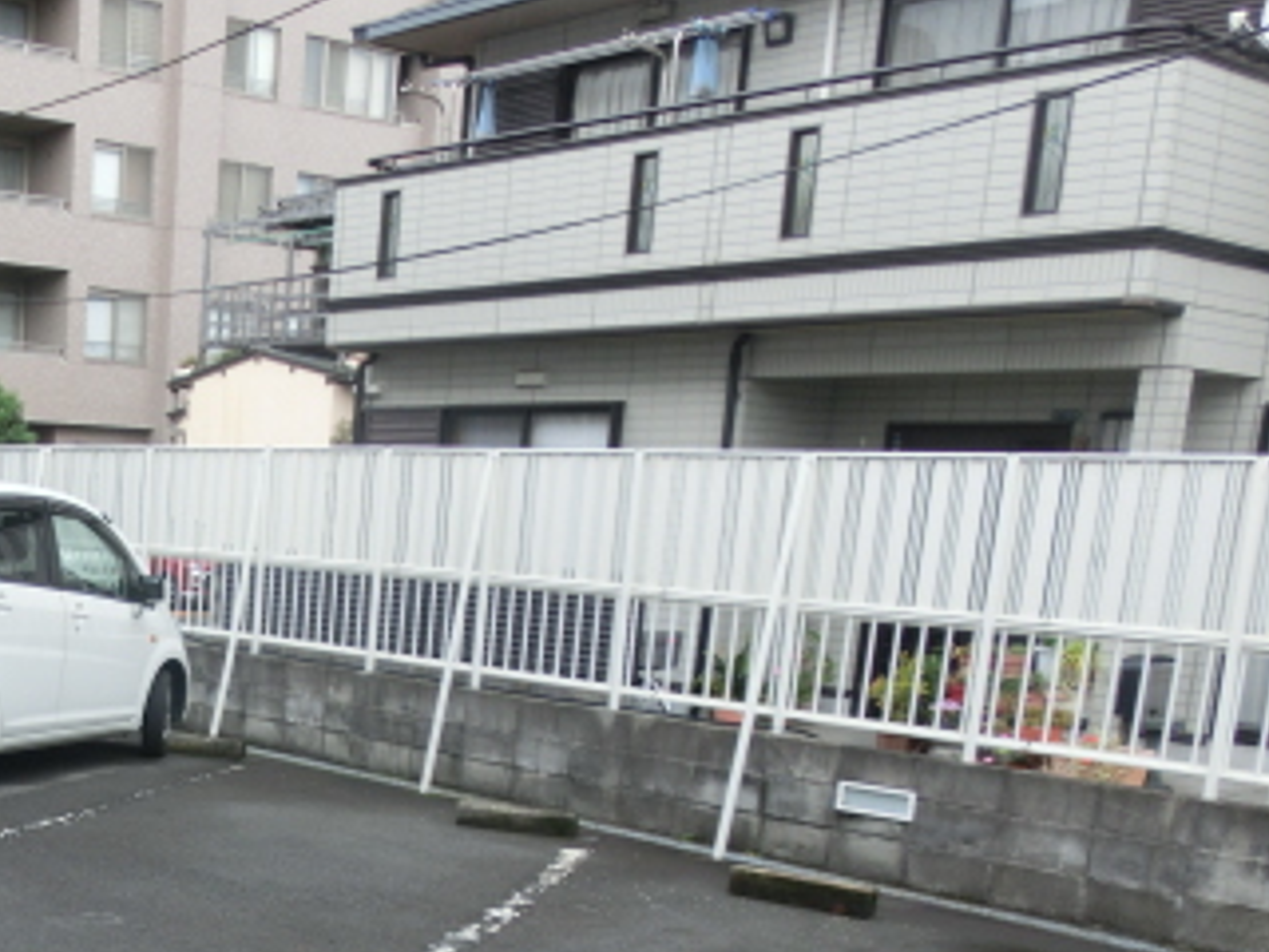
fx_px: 1833
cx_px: 44
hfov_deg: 35.1
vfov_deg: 27.9
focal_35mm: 50
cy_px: 881
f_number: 3.3
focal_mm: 4.4
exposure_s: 1/125
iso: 80
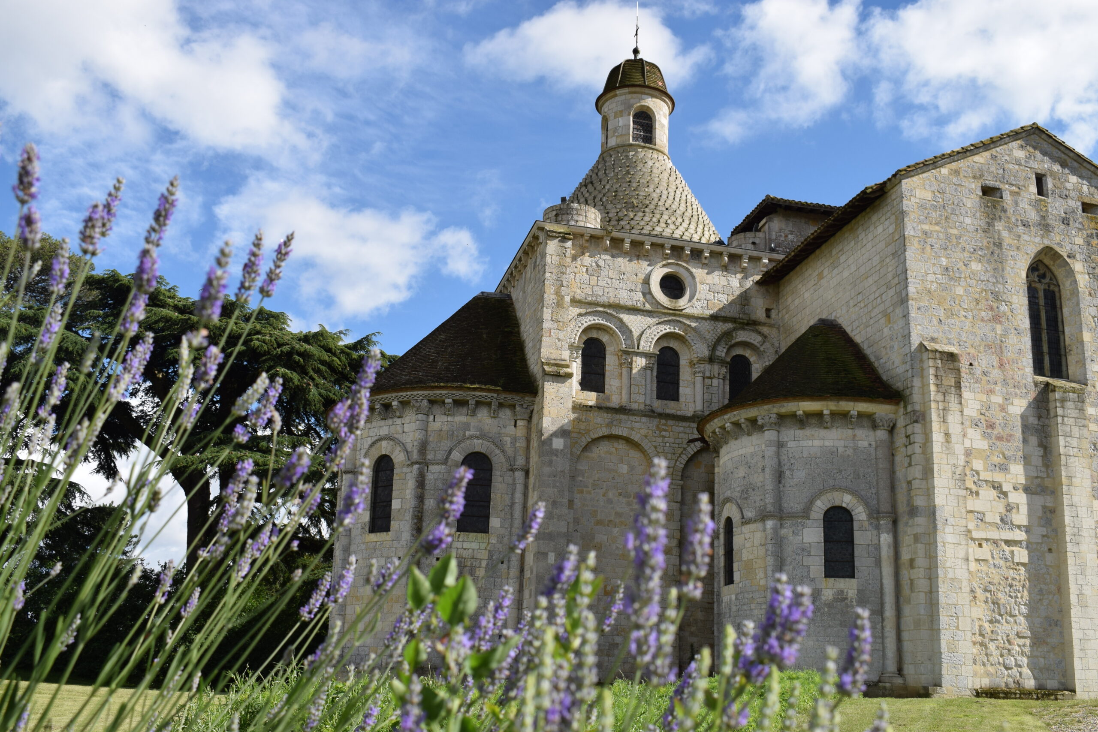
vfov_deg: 35.5
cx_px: 549
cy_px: 366
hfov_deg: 51.3
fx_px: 1144
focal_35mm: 38
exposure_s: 1/500
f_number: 8
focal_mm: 25
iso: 200
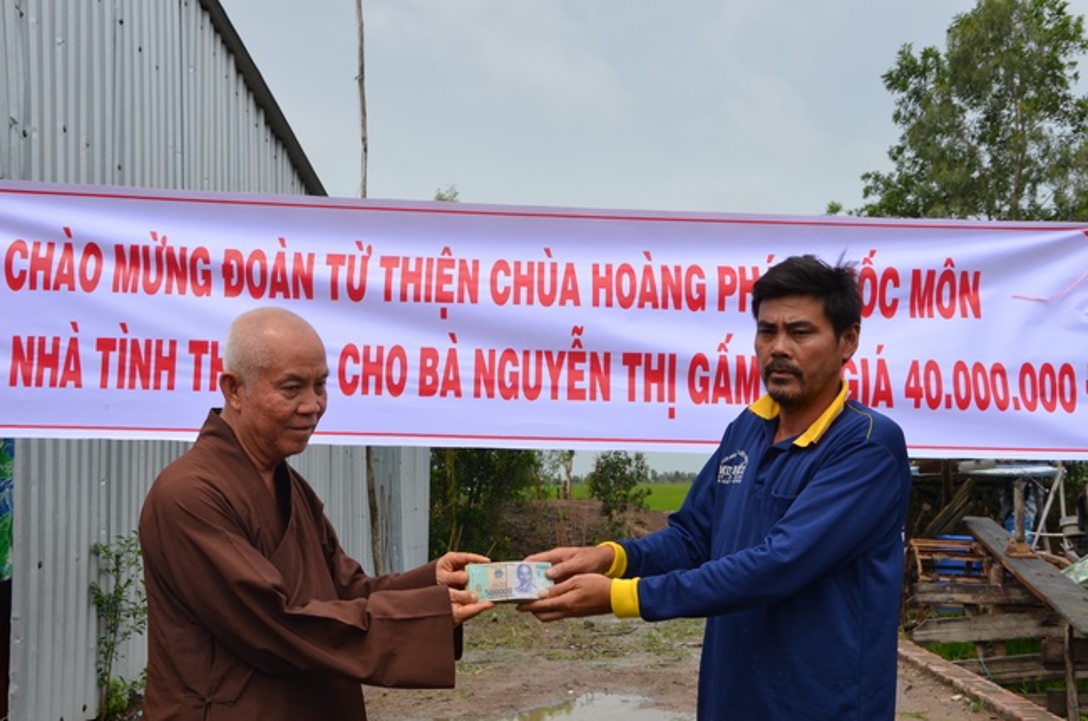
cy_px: 360
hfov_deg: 41.2
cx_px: 544
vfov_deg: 28.0
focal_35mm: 48
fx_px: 1448
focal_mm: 32
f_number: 10
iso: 250
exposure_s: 1/400
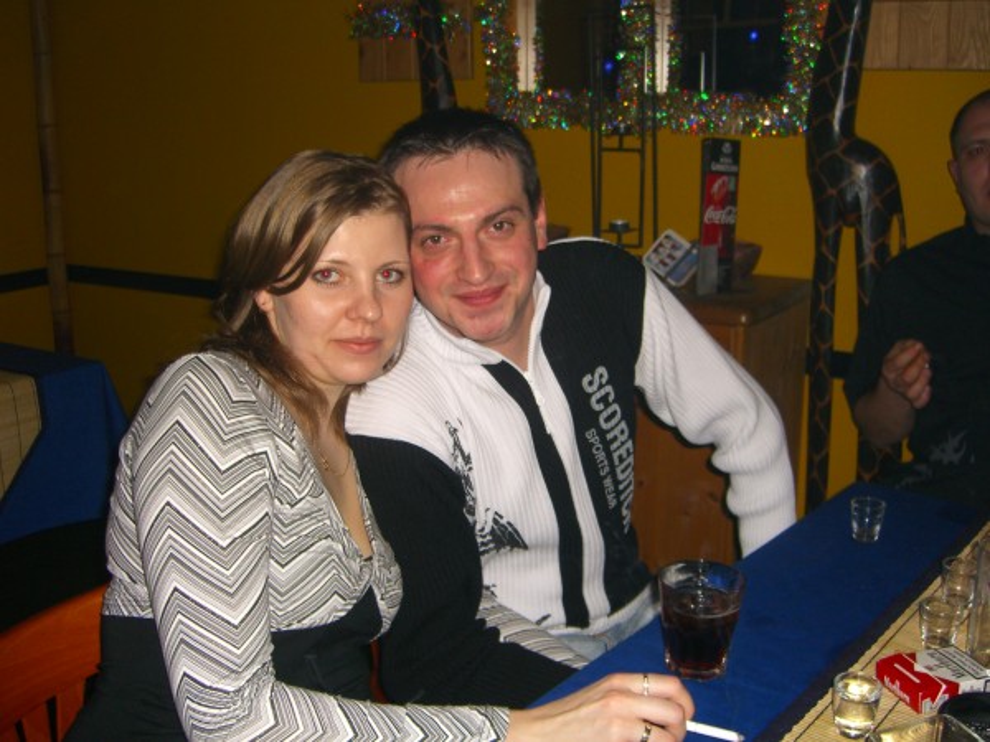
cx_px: 495
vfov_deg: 37.7
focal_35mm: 38
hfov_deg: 49.0
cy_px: 371
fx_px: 1087
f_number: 2.8
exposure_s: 1/60
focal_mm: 7.9
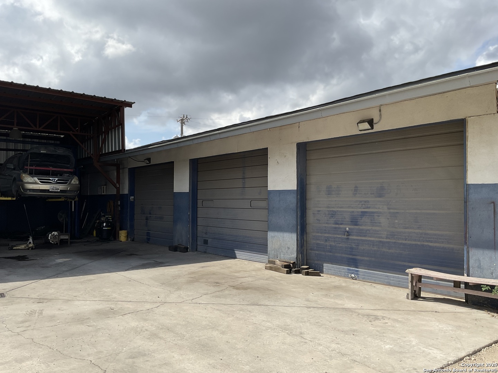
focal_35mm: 29
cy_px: 186
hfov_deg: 61.7
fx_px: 417
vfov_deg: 48.2
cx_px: 249
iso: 16
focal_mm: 3
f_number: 1.8
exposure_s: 1/2320
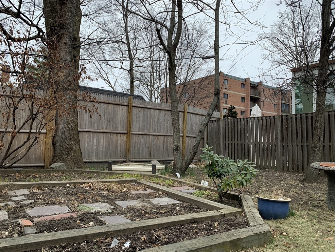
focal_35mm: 26
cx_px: 168
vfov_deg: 53.1
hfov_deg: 67.3
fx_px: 252
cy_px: 126
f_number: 1.8
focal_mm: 4.25
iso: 50
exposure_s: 1/121
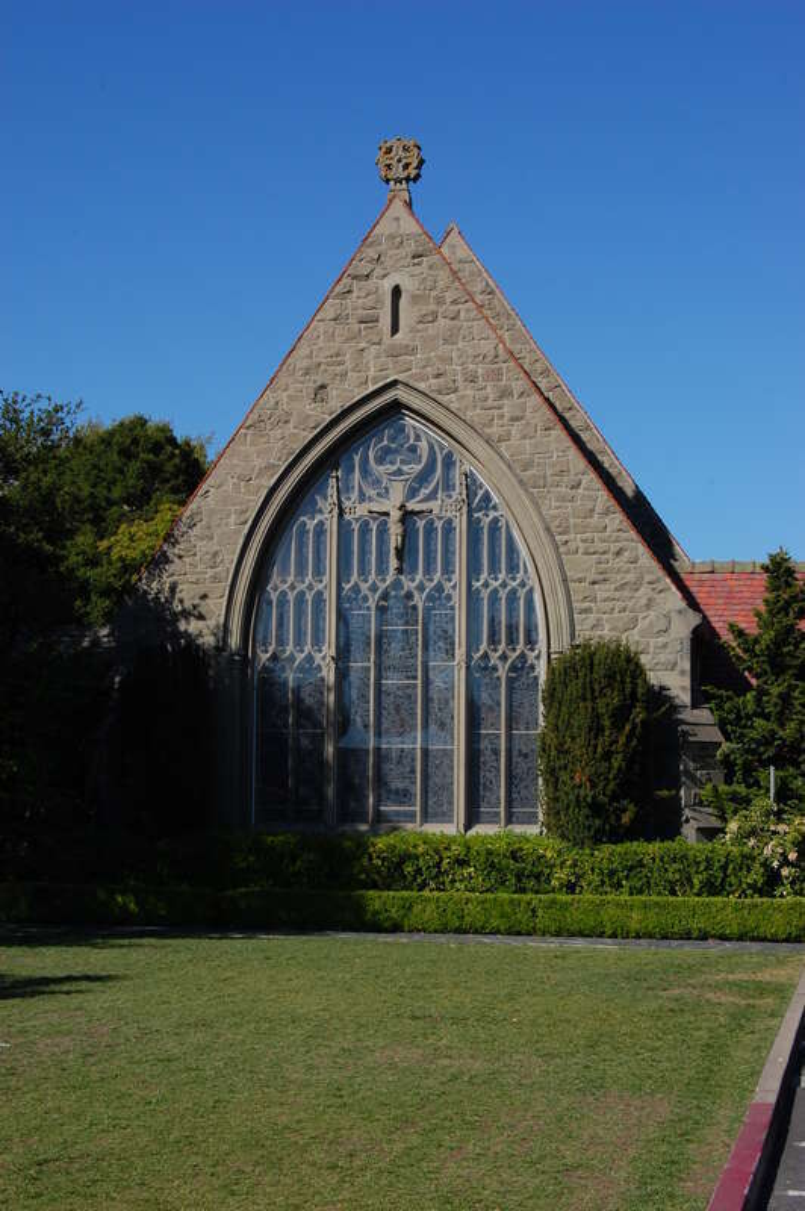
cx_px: 402
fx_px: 1915
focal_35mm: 57
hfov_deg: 23.7
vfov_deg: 35.1
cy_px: 606
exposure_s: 1/125
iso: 200
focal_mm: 38
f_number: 16
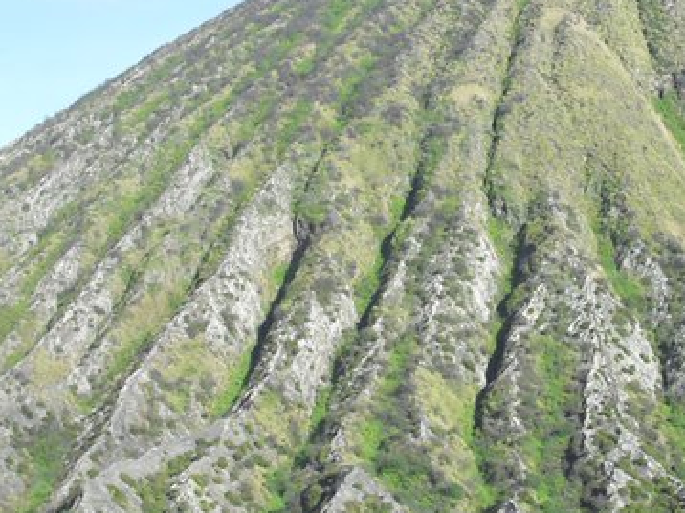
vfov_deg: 17.3
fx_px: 1681
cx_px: 475
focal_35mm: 85
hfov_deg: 22.9
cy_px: 346
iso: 100
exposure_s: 1/125
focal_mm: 6.2
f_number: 8
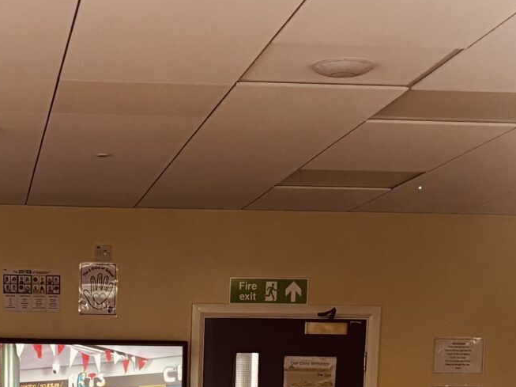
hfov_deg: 19.0
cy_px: 611
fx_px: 1520
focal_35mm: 102
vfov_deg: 13.5
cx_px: 66
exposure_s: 1/60
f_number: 1.6
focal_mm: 5.96
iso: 200
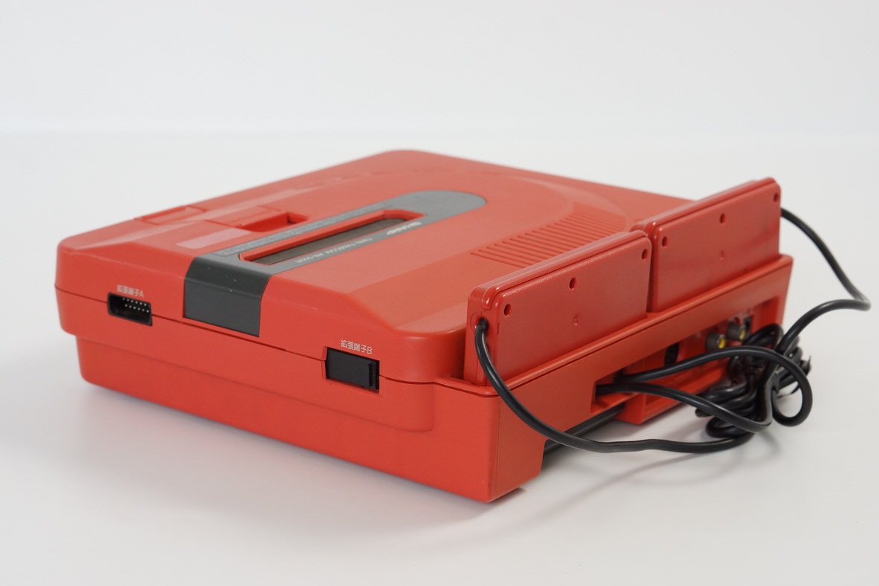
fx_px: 1855
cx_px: 434
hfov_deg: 26.7
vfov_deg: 17.9
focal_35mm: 76
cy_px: 292
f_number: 6.3
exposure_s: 1/80
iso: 800
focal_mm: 50
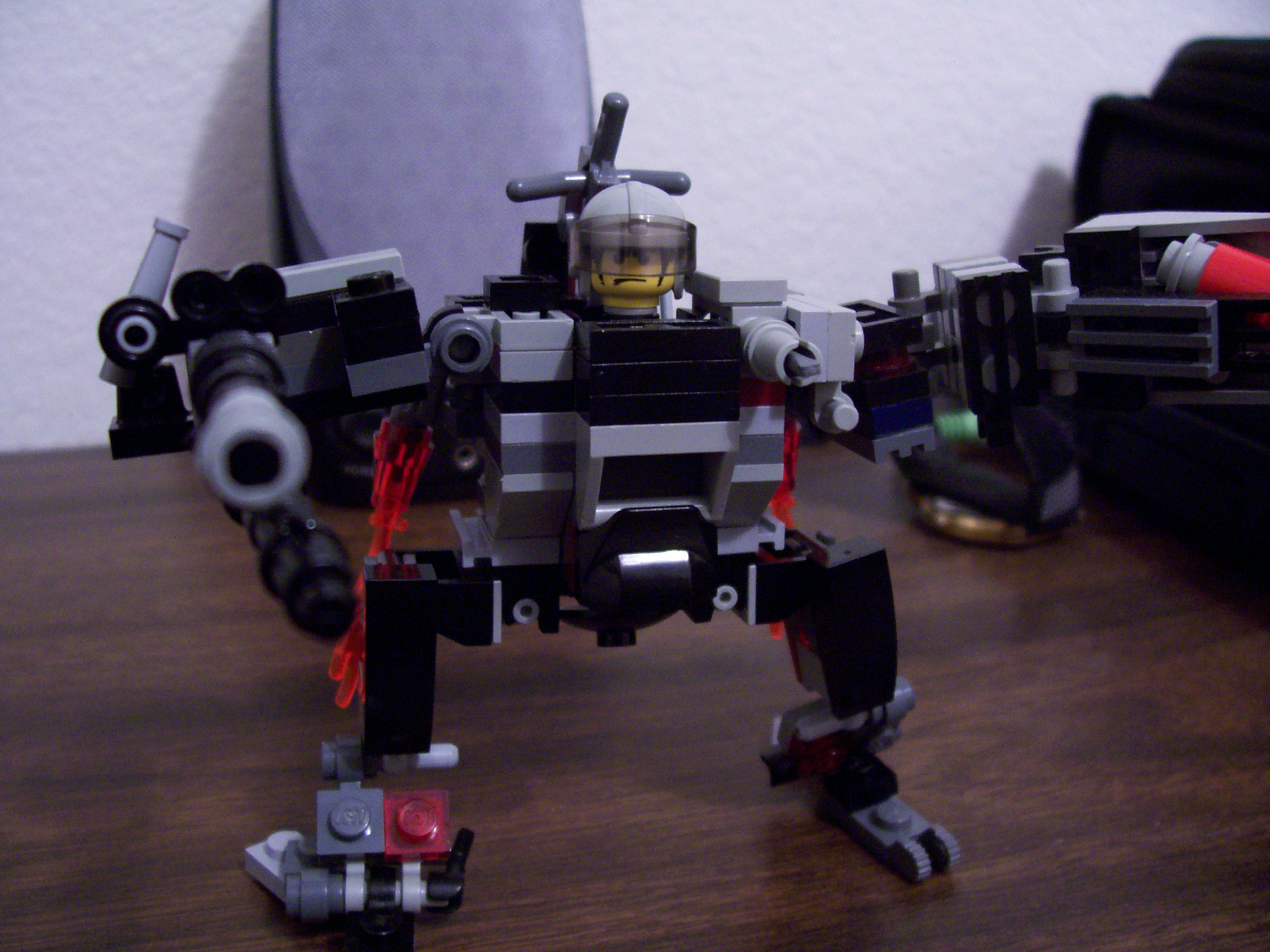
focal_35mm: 34
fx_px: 1247
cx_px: 635
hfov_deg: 54.0
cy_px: 476
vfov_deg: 41.8
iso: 160
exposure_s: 1/8
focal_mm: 5.6
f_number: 2.7
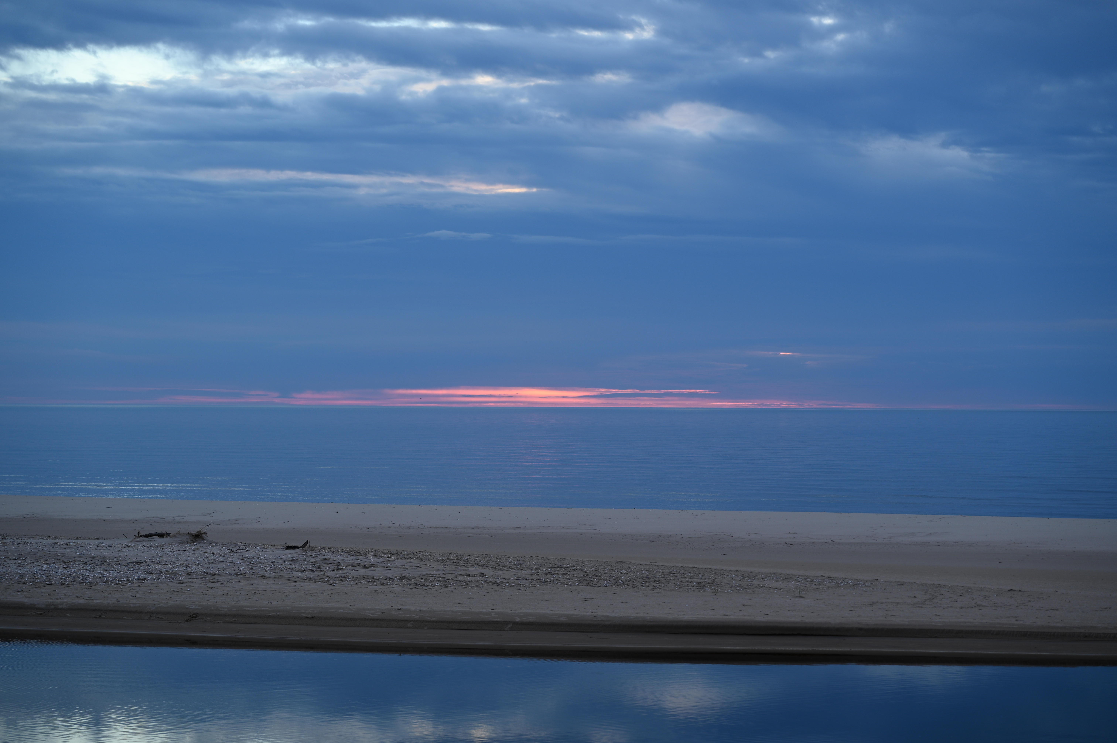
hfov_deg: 25.1
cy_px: 372
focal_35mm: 81
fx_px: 2512
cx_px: 558
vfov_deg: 16.8
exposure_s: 1/100
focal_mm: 81
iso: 110
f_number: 4
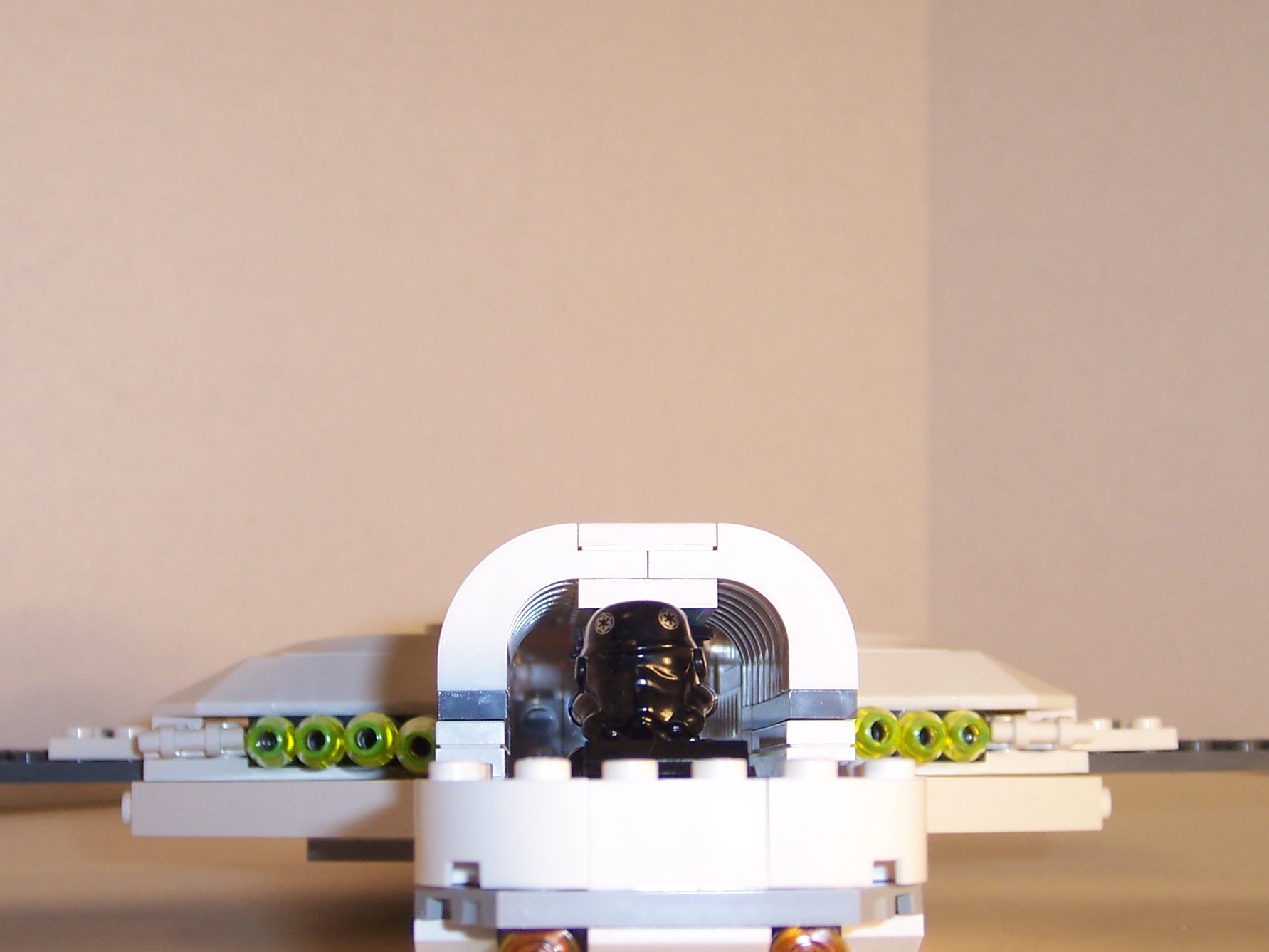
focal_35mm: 65
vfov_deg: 22.6
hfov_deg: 29.8
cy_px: 487
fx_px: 2383
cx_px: 644
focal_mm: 7.7
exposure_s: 1/500
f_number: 3.2
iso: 80
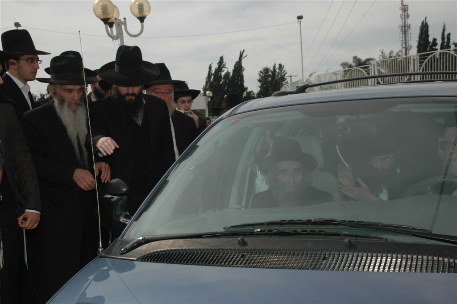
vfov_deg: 22.6
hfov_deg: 33.4
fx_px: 761
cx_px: 228
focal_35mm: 60
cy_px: 152
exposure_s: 1/500
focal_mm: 40
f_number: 13
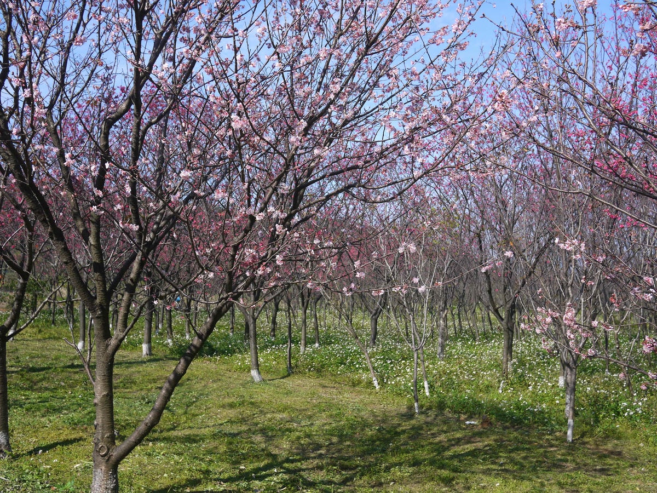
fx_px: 759
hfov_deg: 46.8
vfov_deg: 36.0
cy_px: 246
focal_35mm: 40
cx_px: 328
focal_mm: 20
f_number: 4.5
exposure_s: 1/640
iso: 160
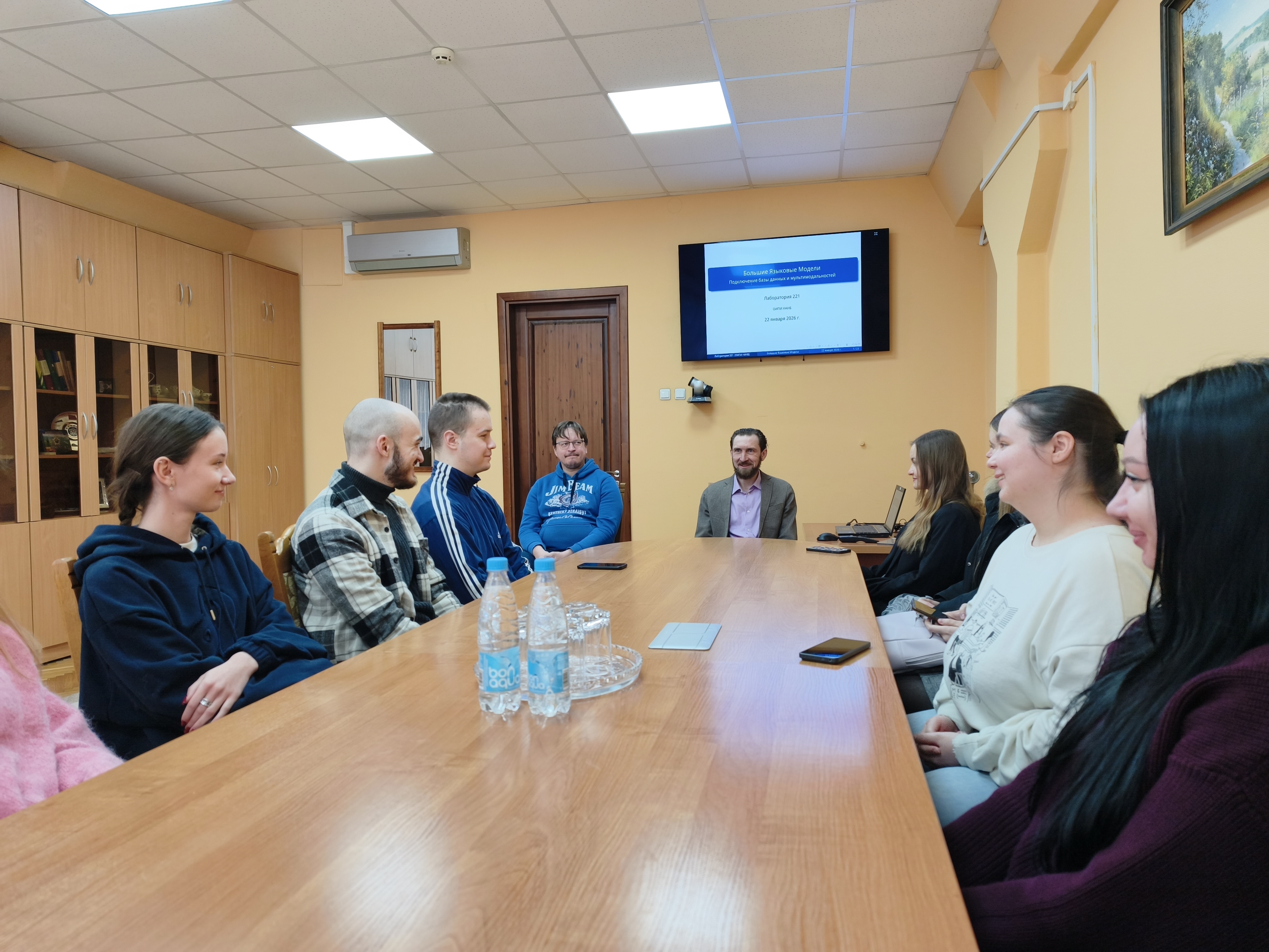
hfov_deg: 73.9
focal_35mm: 23
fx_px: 843
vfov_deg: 58.9
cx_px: 634
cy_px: 476
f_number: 1.62
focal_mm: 6.45
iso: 64
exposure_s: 1/99.9
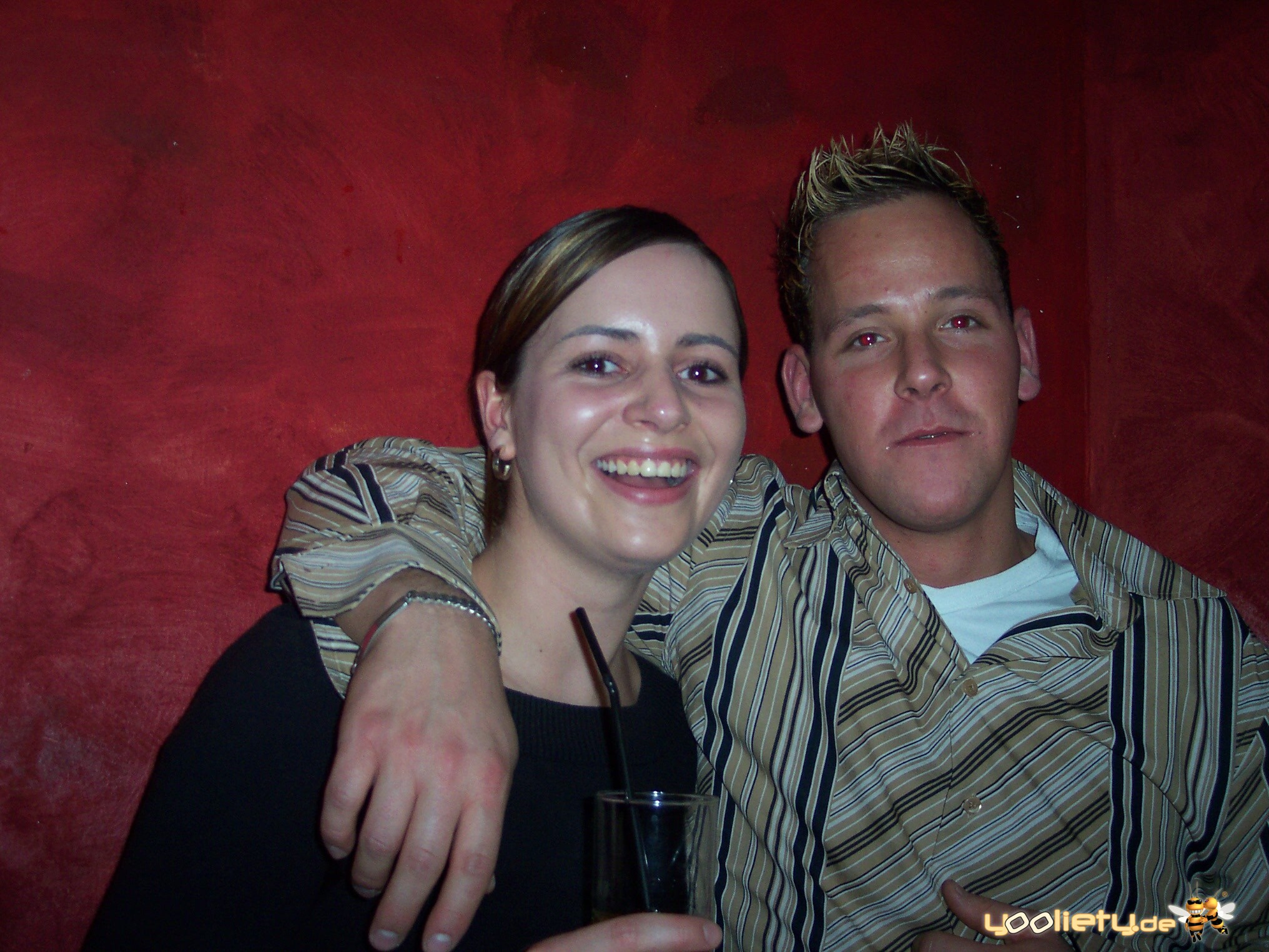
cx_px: 634
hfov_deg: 49.0
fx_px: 1393
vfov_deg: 37.7
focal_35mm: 38
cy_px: 476
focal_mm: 8
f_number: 2.8
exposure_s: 1/30
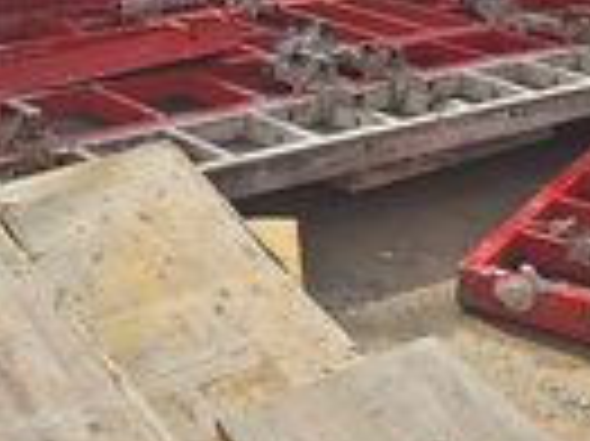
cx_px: 180
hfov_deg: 24.6
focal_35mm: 79
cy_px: -252
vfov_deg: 16.7
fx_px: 1345
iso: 40
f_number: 1.8
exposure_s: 1/5291
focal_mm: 5.54
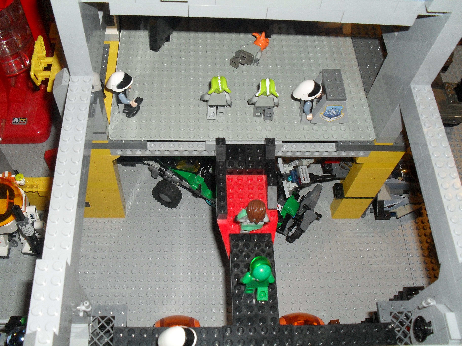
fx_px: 467
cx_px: 231
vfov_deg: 40.7
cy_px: 173
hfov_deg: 52.6
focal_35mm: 35
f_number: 3.2
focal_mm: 6.3
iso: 200
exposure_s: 1/45
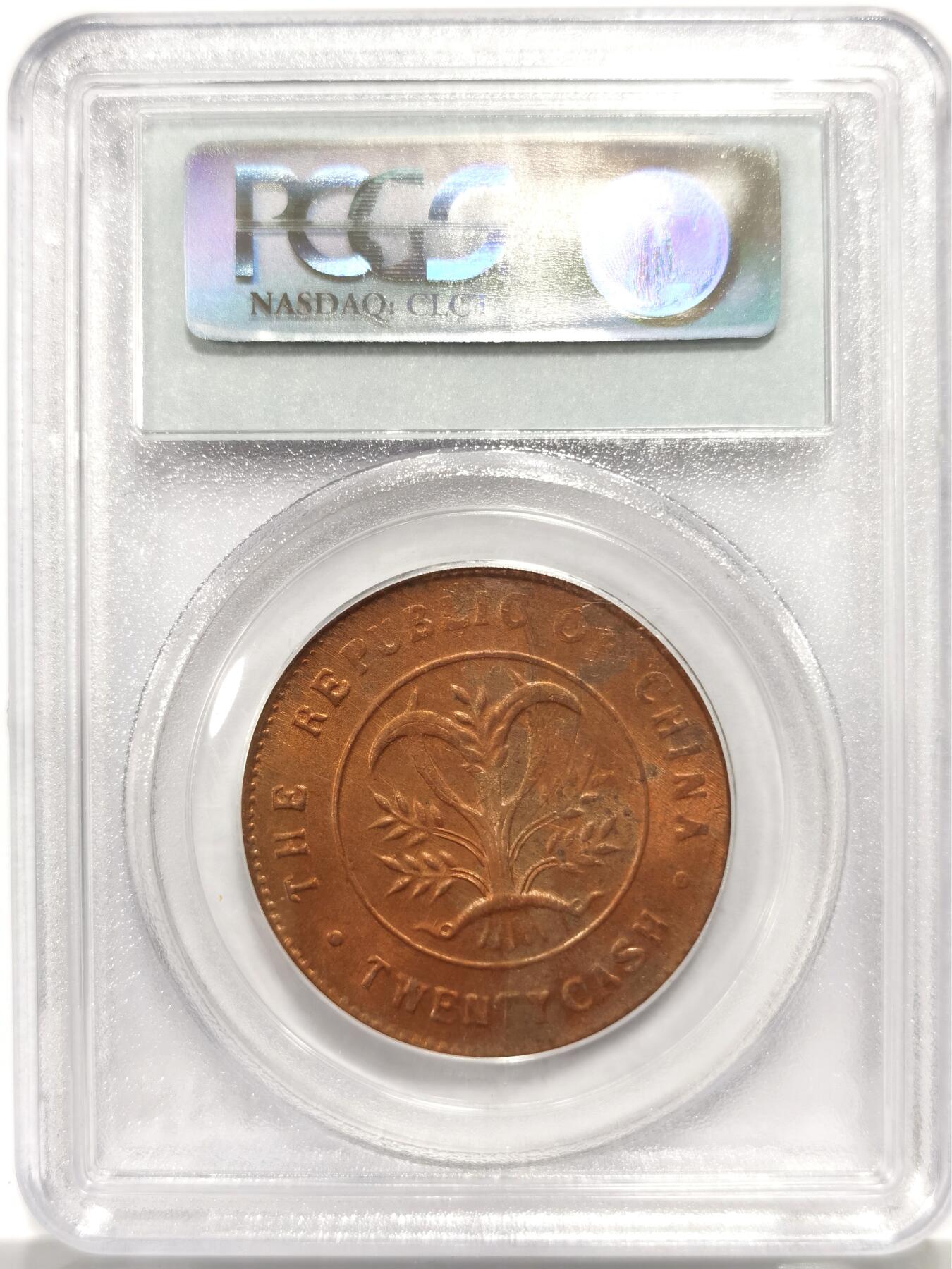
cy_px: 634
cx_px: 476
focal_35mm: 54
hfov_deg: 27.0
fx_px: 1980
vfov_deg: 35.5
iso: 160
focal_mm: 5.56
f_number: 16
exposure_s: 1/100
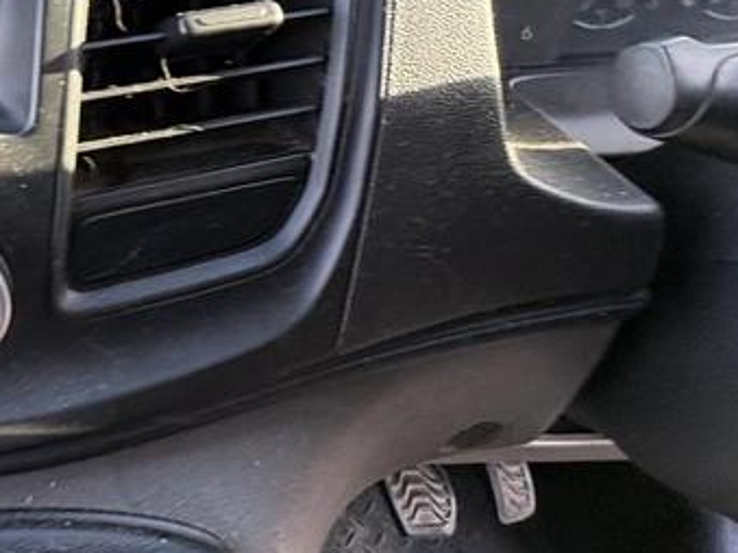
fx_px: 789
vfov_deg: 37.3
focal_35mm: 37
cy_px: 111
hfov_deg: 40.6
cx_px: -72
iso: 200
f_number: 2.2
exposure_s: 1/61
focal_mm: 2.22
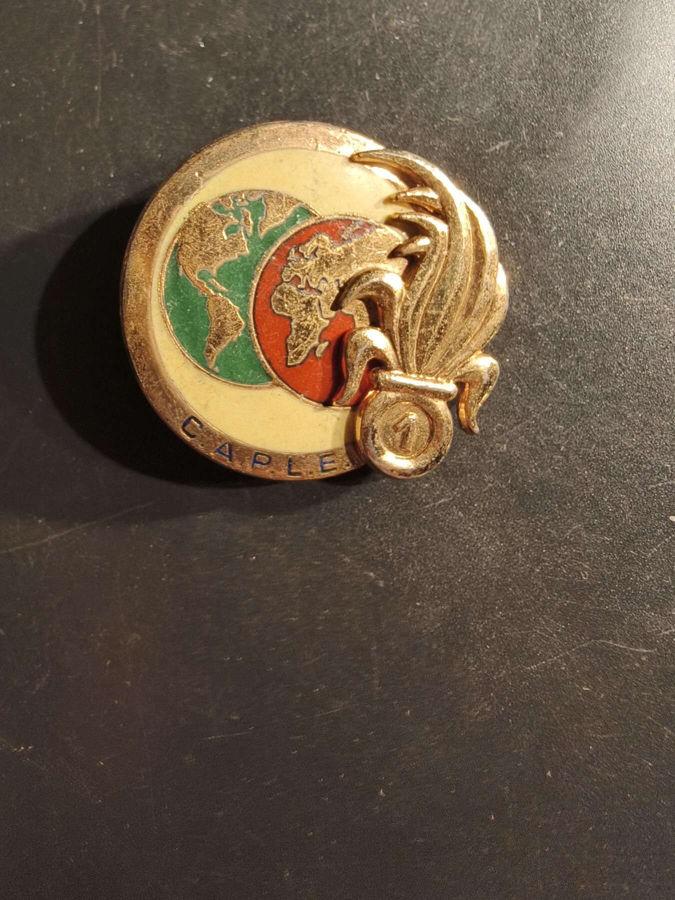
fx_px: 598
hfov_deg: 58.9
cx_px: 338
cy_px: 450
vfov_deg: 73.9
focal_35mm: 23
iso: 200
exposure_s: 1/42.7
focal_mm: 2.32
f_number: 2
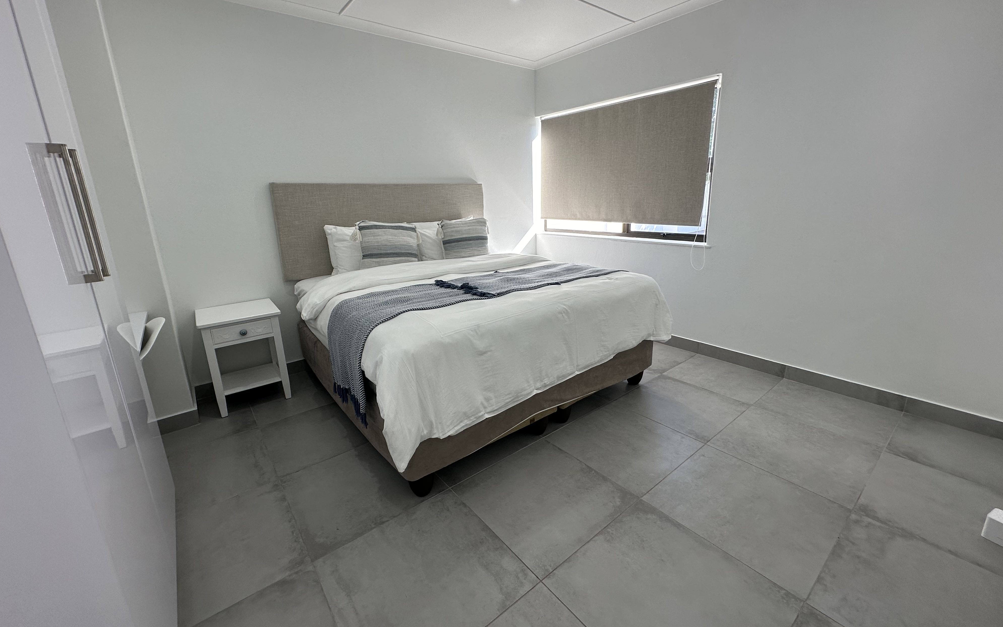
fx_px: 410
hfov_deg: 101.5
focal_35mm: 15
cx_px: 499
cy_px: 295
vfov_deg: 74.7
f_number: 2.2
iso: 40
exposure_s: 1/105
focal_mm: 2.22
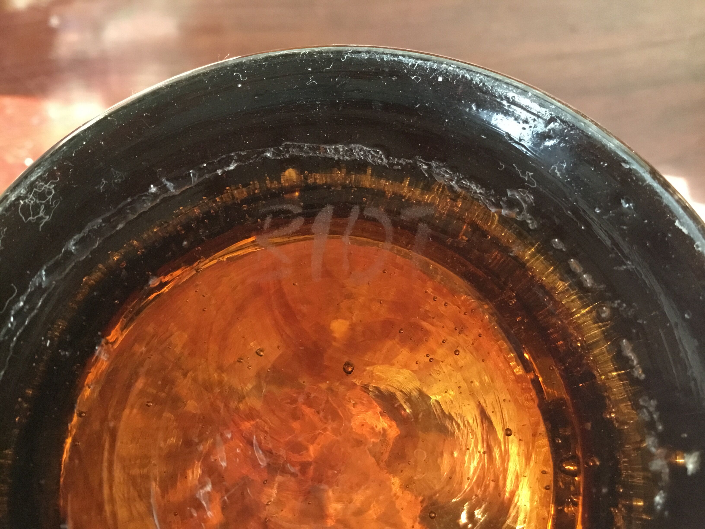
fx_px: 631
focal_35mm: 31
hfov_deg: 58.4
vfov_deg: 45.4
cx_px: 352
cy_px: 264
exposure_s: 1/20
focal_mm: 3.3
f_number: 2.4
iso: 200
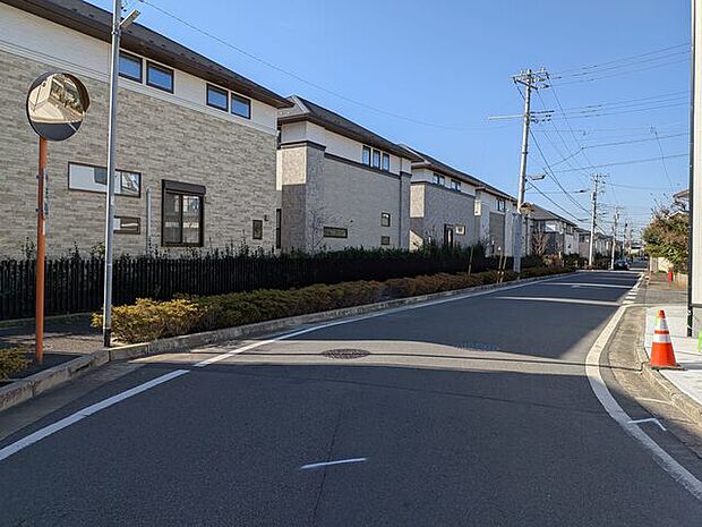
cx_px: 351
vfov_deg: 56.8
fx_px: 487
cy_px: 264
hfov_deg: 71.6
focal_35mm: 24
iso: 28
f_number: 1.7
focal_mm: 4.53
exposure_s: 1/1776
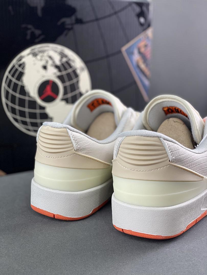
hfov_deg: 28.0
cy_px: 138
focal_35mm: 52
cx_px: 104
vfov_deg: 36.8
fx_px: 415
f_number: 2
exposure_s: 1/100
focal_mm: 6
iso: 50
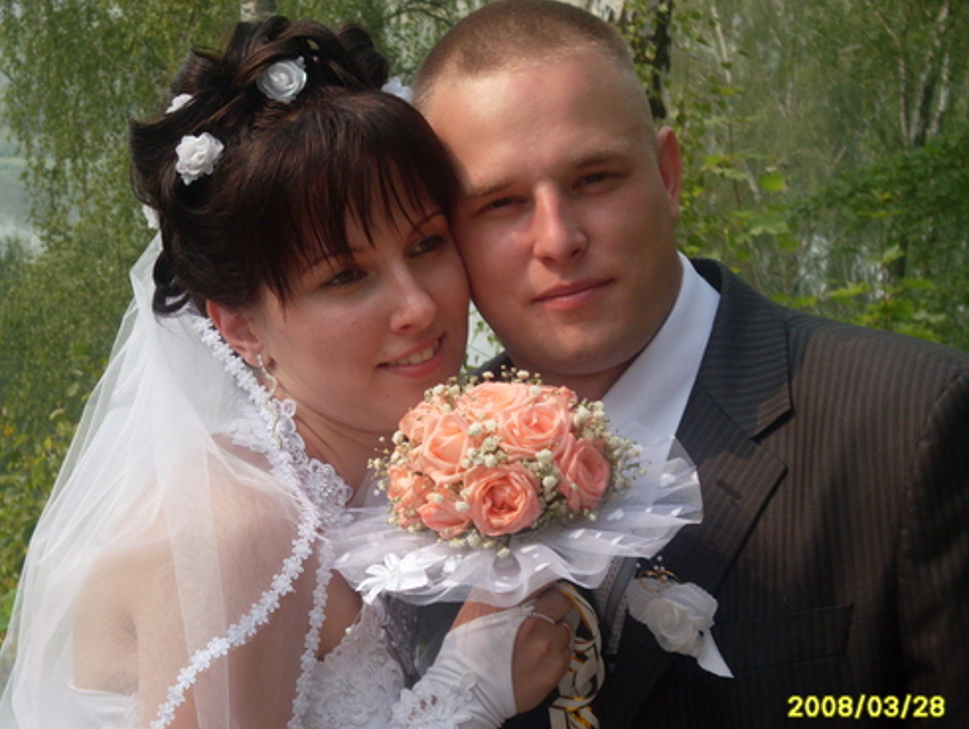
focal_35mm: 103
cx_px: 462
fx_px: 2885
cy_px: 378
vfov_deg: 14.4
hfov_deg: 19.1
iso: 80
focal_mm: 15.3
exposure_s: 1/350
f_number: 4.4
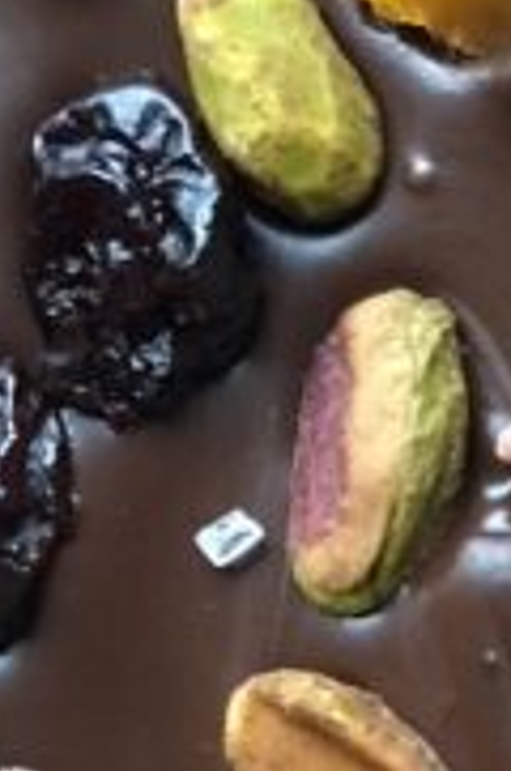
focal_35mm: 171
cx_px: 1307
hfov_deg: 7.4
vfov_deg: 11.9
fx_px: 3655
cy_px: 775
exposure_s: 1/30
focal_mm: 4.15
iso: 125
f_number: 2.2
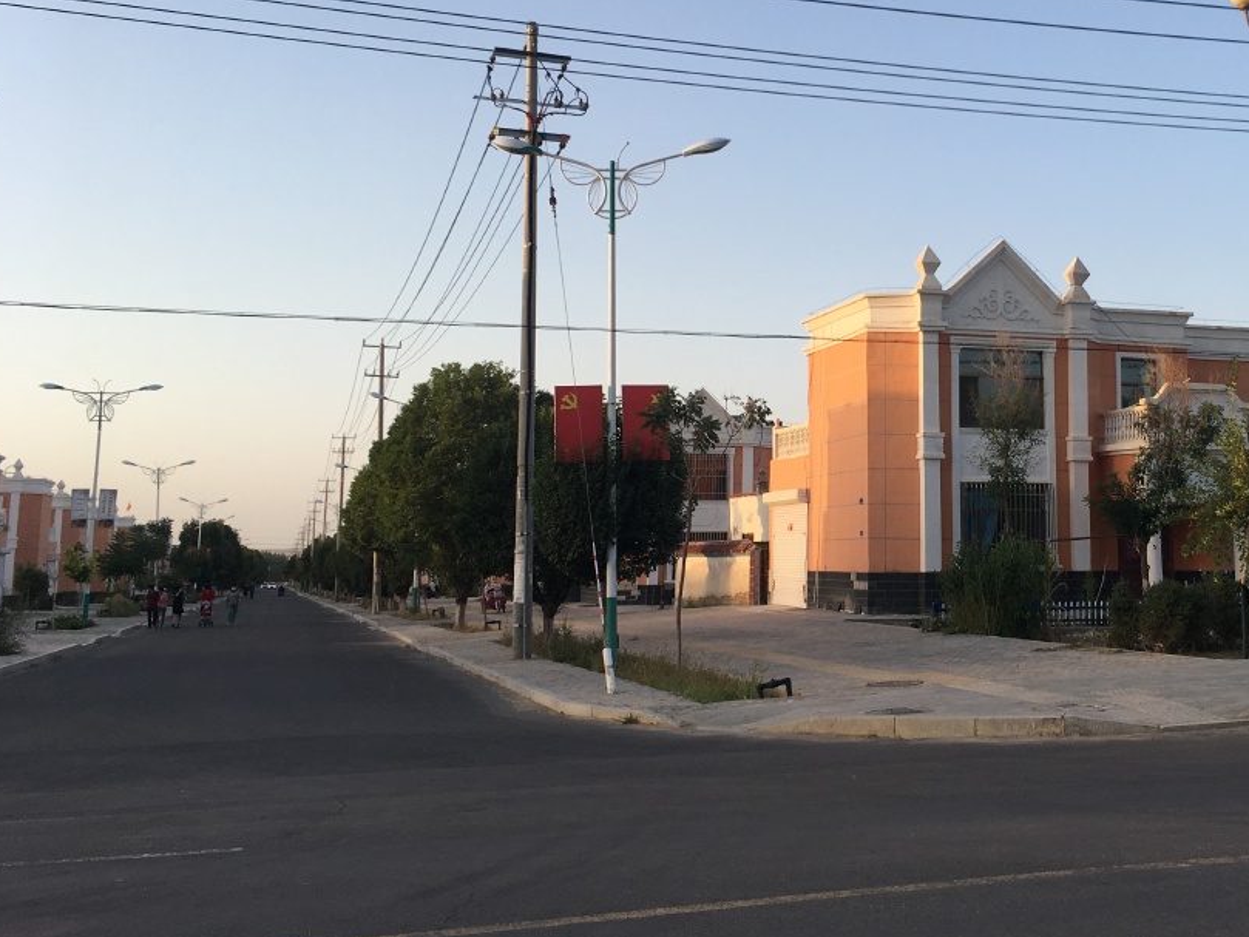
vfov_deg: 33.5
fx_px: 1552
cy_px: 358
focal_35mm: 43
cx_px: 905
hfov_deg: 42.8
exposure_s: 1/363
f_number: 2.2
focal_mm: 4.15
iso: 25
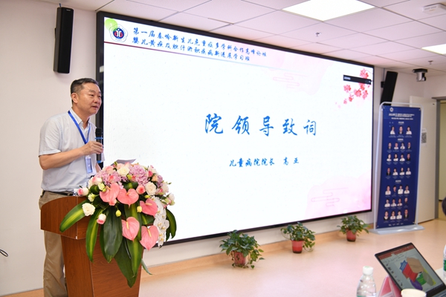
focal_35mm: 36
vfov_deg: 36.9
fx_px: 446
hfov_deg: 53.1
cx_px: 223
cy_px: 148
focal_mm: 36
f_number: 3.2
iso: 400
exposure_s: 1/160
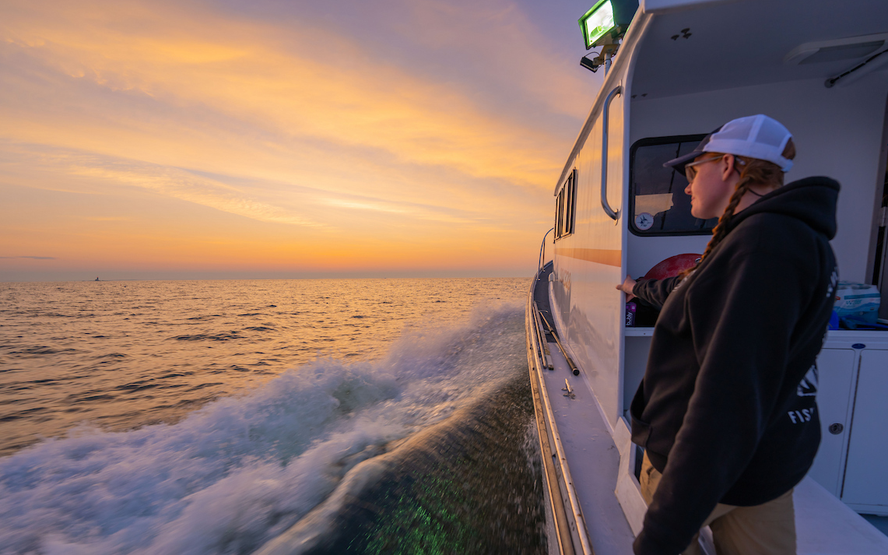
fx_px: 363
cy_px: 311
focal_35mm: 15
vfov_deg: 74.5
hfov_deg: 101.4
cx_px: 462
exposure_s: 1/160
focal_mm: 14
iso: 100
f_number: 4
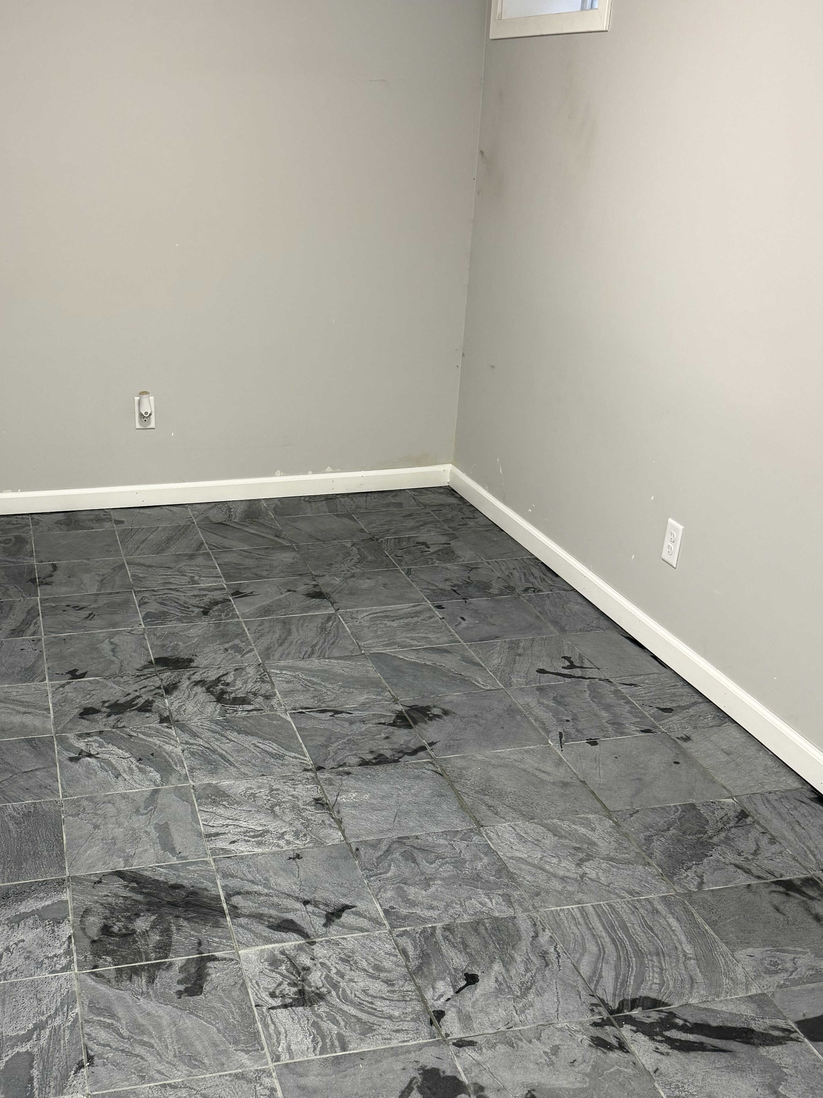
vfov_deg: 49.8
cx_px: 270
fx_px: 1173
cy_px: 662
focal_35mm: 37
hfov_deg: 38.2
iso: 160
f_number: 1.78
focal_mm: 6.76
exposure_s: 1/60
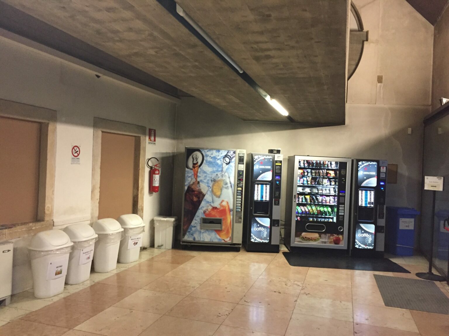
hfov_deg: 61.7
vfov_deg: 48.2
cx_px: 224
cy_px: 168
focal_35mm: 29
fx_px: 376
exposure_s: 1/20
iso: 250
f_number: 2.2
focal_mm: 4.15
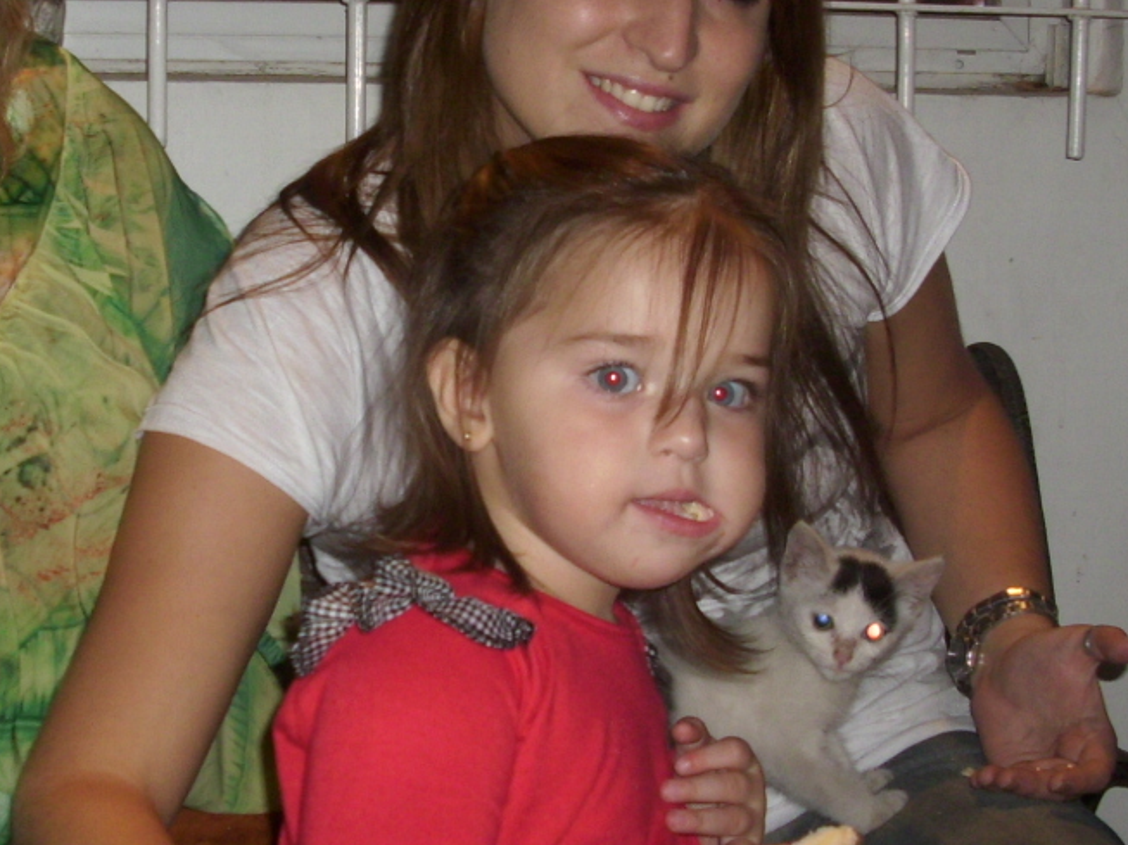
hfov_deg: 25.5
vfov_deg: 19.4
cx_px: 352
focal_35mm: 76
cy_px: 373
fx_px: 2475
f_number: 2.8
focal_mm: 6.2
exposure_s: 1/30
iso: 50
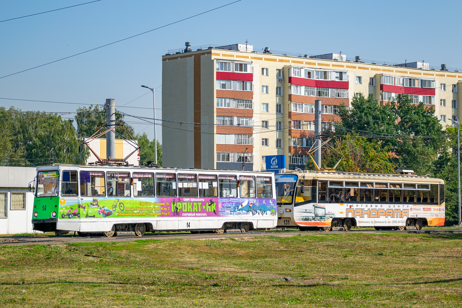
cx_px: 231
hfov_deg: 23.4
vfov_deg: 15.7
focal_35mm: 87
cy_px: 154
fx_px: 1117
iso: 100
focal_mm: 58
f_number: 7.1
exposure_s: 1/500
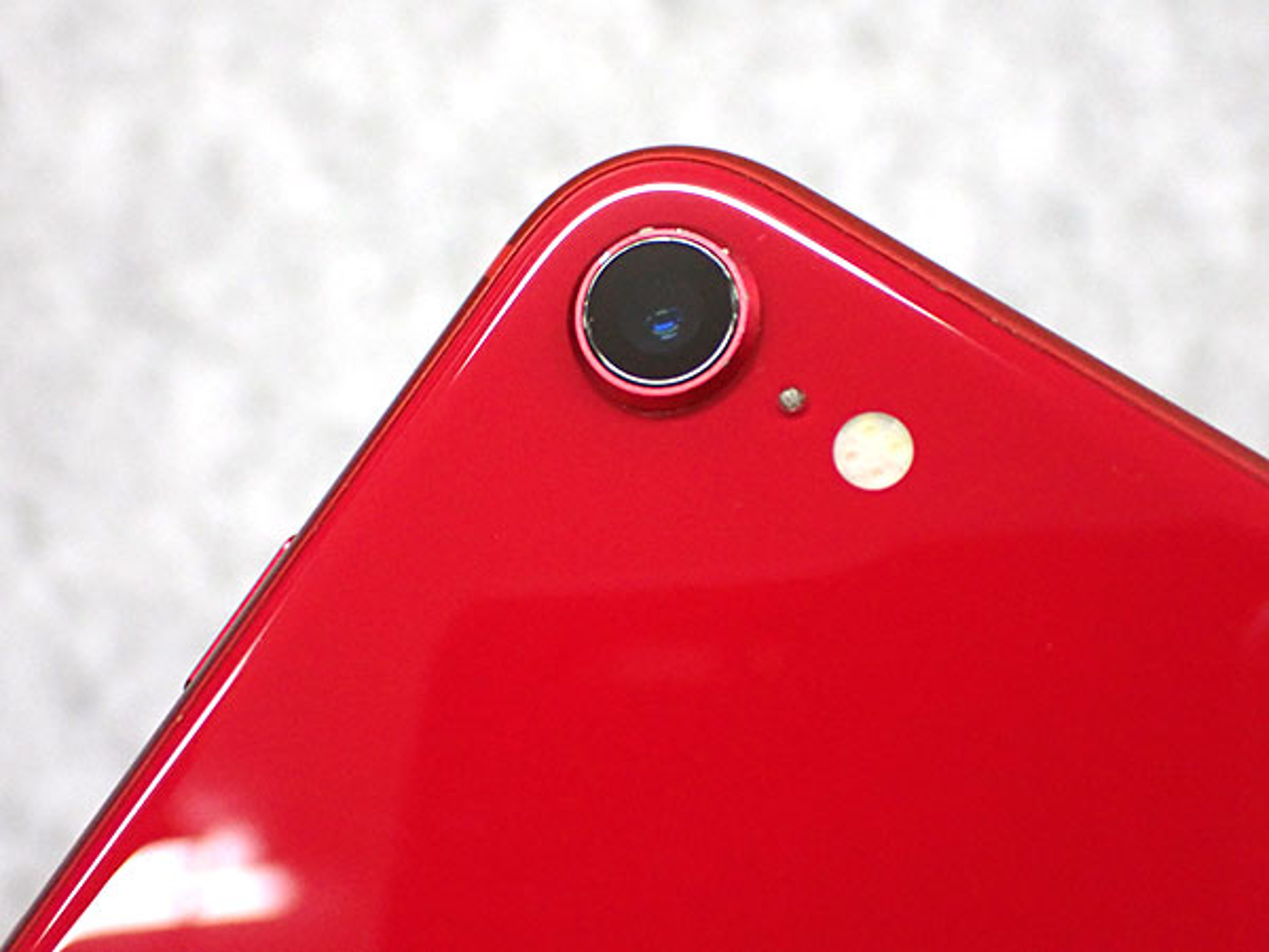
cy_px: 476
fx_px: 1723
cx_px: 634
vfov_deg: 30.9
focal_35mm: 47
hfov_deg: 40.4
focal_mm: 8.4
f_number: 3.1
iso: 800
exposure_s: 1/125
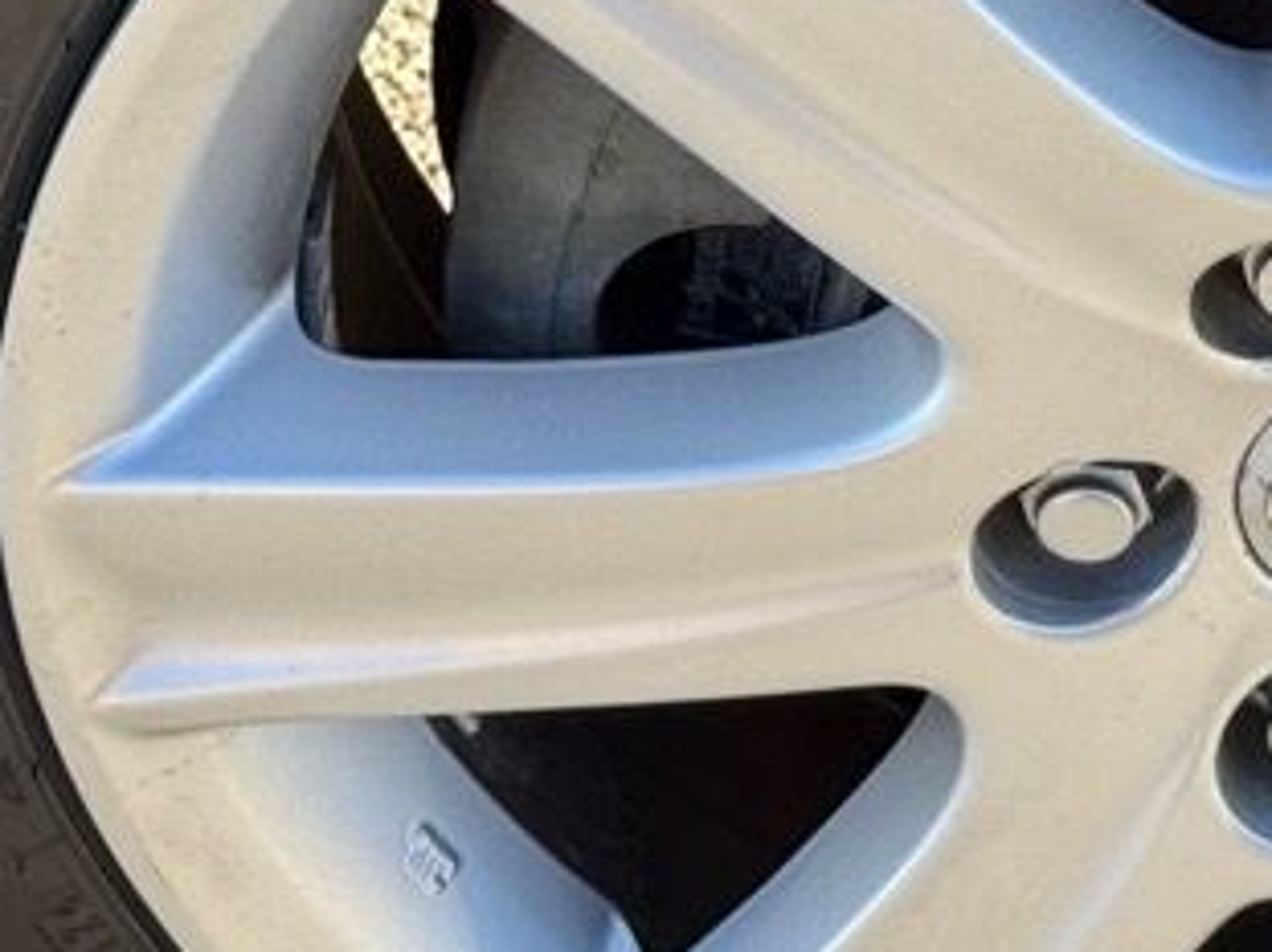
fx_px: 5804
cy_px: 143
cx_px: 1407
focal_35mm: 158
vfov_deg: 9.4
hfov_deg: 12.3
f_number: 1.78
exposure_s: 1/541
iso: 64
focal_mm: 6.76
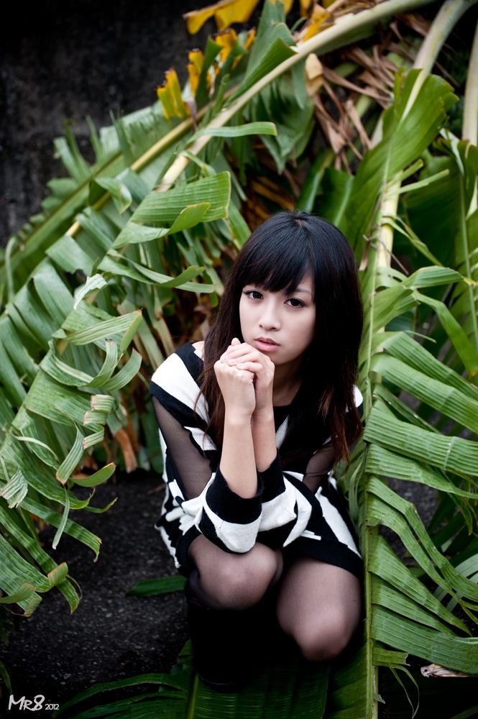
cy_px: 360
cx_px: 239
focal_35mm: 50
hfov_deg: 26.9
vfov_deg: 39.6
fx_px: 997
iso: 400
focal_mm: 50
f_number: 3.2
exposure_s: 1/250
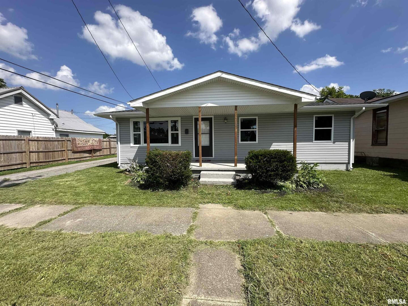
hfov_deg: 102.1
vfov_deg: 85.7
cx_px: 204
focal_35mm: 14
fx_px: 165
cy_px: 153
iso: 50
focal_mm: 2.22
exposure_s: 1/1531
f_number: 2.2
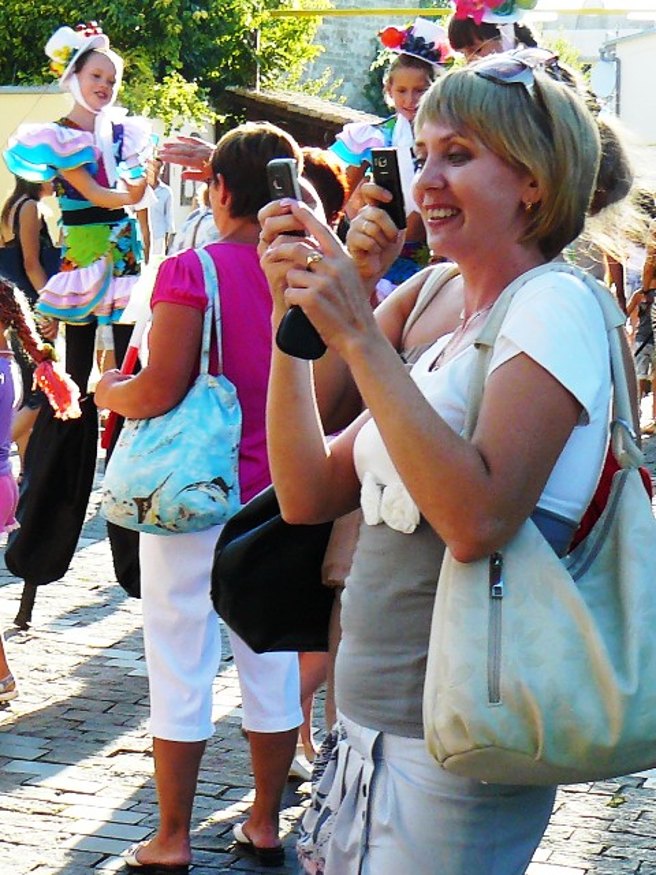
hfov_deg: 39.7
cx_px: 328
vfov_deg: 51.4
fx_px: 910
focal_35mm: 36
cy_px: 438
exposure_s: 1/160
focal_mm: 6
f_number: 4
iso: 100
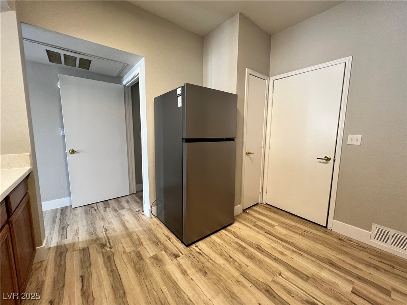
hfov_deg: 106.2
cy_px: 152
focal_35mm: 13
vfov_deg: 89.9
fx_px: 153
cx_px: 204
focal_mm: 1.57
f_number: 1.8
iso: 160
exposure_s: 1/60
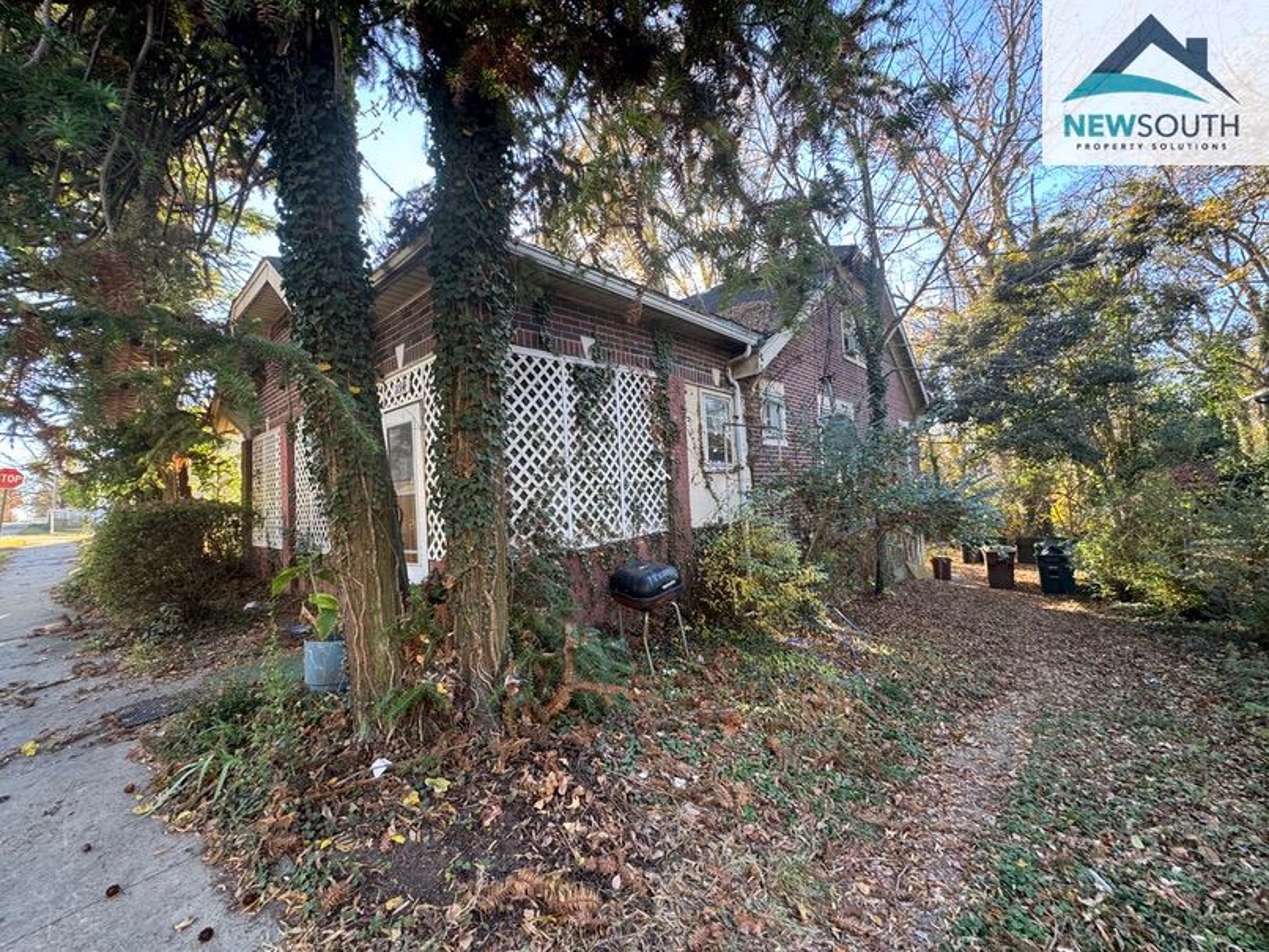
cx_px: 634
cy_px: 476
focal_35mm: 14
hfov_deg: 102.0
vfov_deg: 85.7
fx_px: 513
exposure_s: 1/99
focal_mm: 2.22
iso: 80
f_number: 2.2
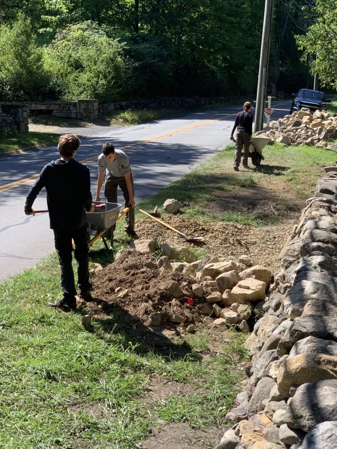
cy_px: 212
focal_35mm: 64
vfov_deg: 30.3
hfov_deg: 22.9
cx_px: 164
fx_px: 831
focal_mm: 6
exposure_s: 1/444
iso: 16
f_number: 2.4
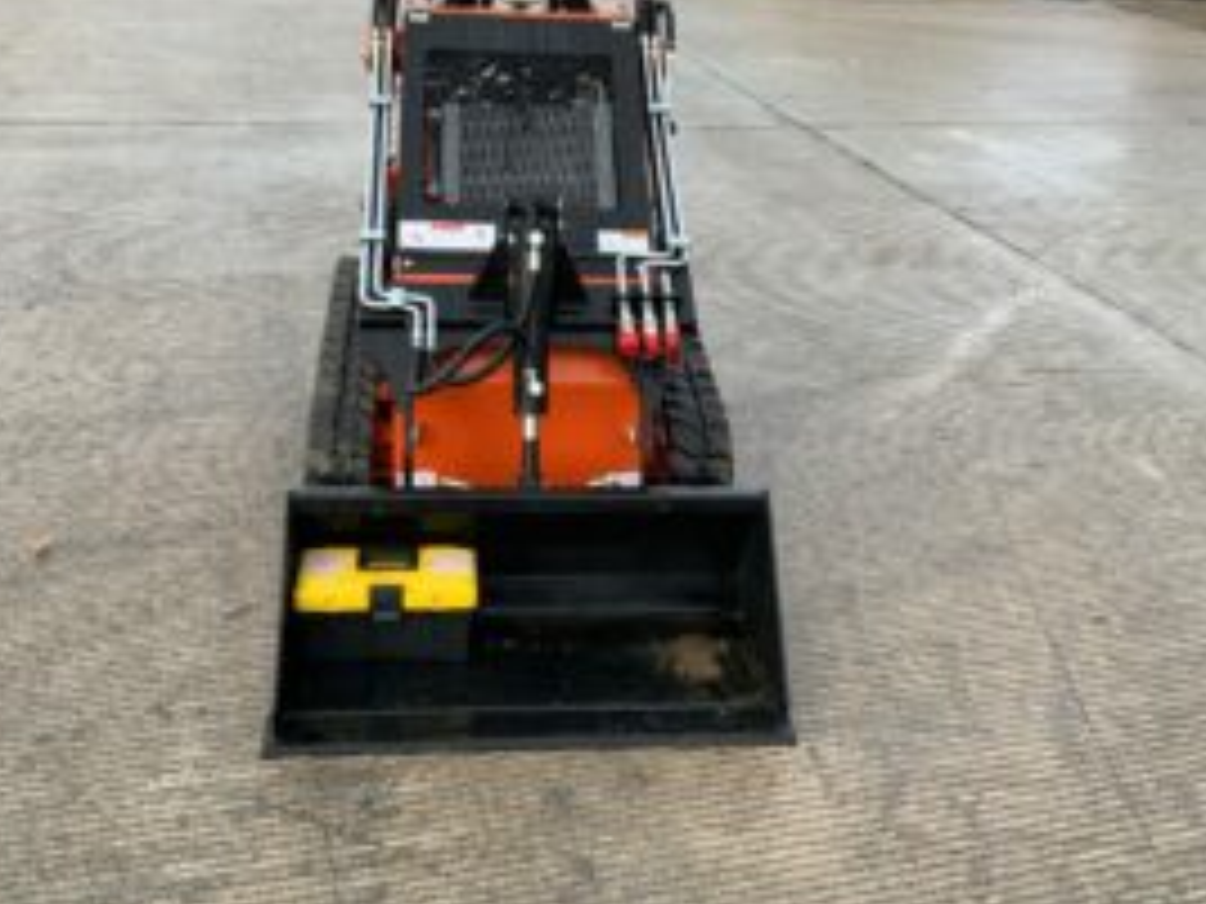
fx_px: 1359
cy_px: 342
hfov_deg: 47.9
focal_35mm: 39
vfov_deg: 36.6
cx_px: 594
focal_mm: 3
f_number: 1.8
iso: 16
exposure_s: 1/195
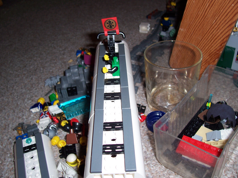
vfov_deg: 40.7
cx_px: 119
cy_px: 88
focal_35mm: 35
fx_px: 241
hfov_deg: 52.6
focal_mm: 5.6
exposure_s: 1/60
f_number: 2.7
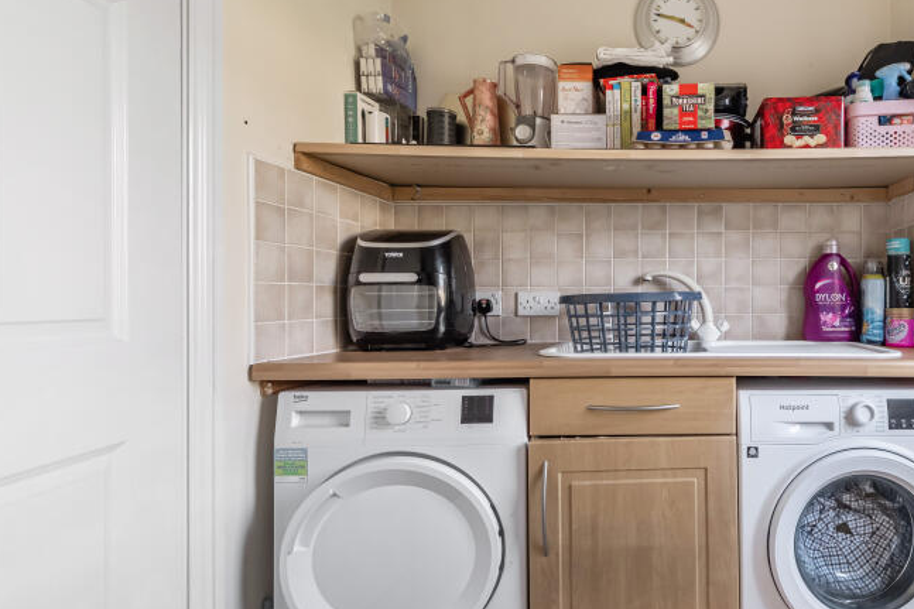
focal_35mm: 19
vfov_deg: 64.5
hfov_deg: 81.0
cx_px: 671
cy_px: 293
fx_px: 482
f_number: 8
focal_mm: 8
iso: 320
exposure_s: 1/15
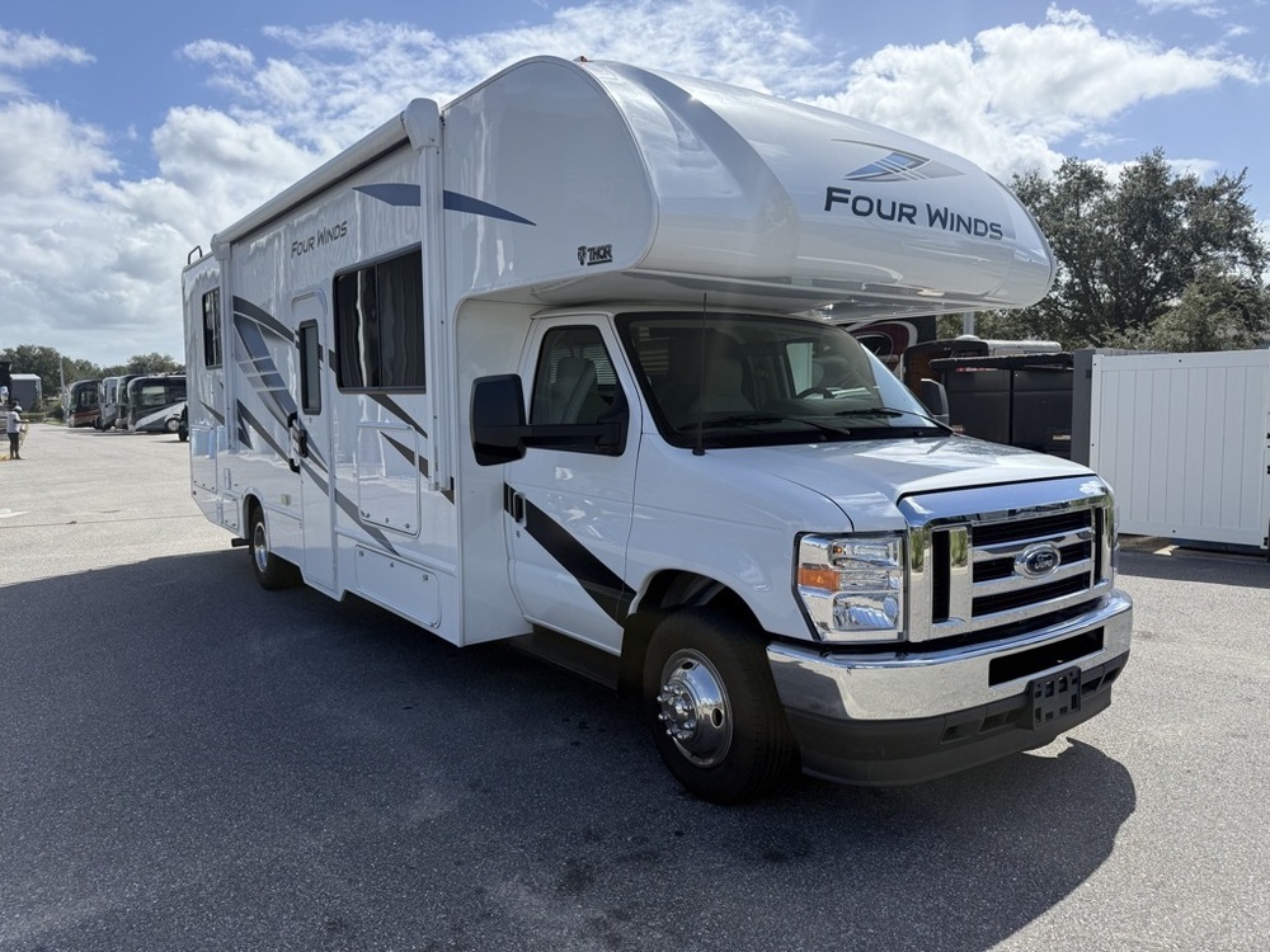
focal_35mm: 24
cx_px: 635
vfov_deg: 56.8
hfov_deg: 71.6
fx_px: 881
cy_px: 476
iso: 100
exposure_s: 1/5714
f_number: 1.78
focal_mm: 6.76
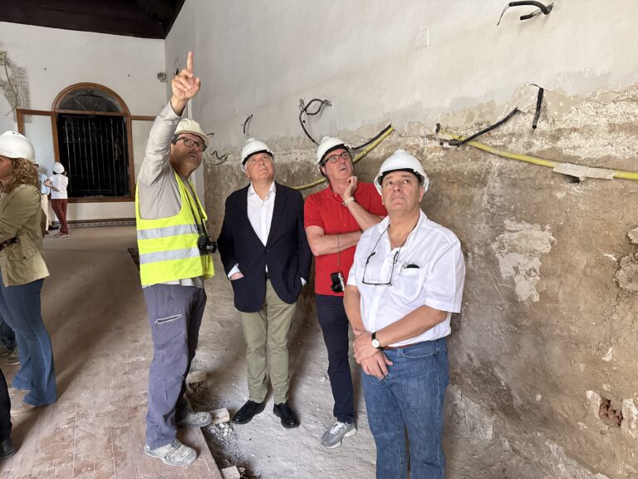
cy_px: 240
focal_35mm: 24
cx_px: 319
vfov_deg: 56.8
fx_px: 442
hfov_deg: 71.6
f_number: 1.78
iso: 640
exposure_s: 1/60
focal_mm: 6.76
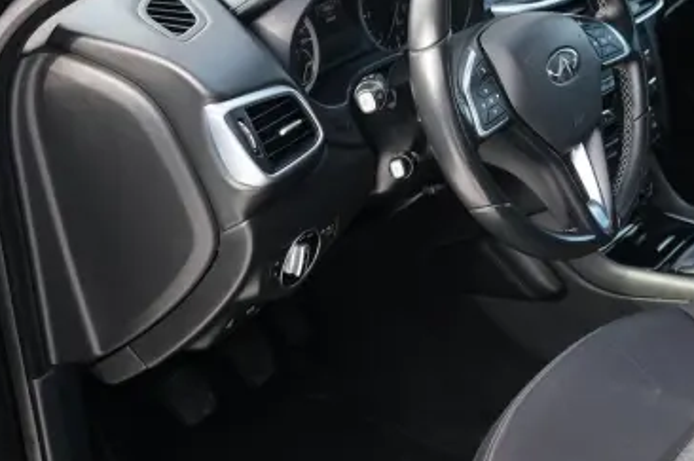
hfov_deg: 28.1
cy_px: 169
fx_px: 1348
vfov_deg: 19.4
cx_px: 586
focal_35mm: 70
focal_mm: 26.5
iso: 320
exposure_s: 1/120
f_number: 4
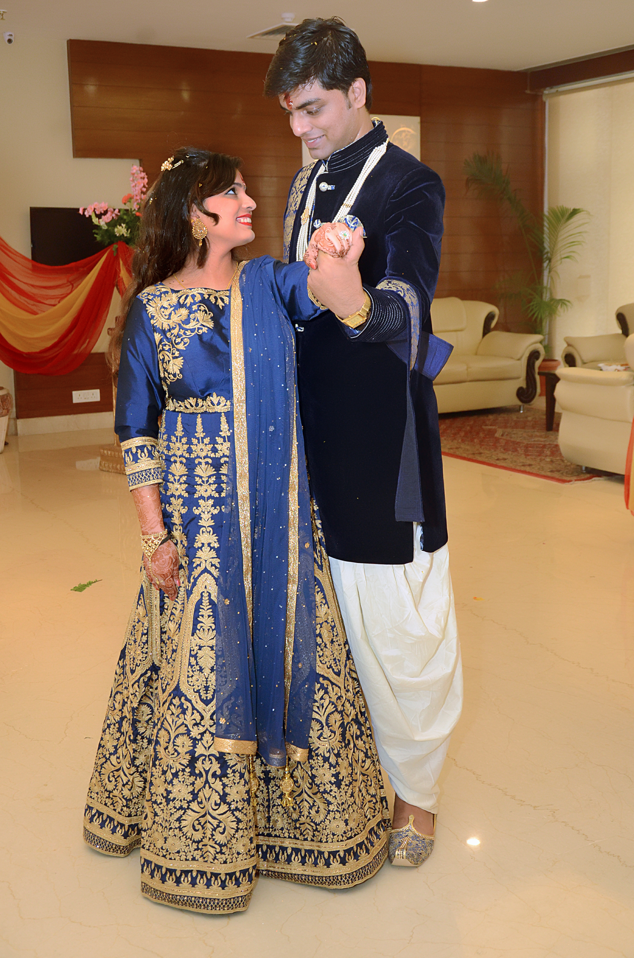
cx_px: 317
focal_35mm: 45
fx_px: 1194
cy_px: 479
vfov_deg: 43.7
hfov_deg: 29.7
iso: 1000
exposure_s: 1/100
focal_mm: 30
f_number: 5.6
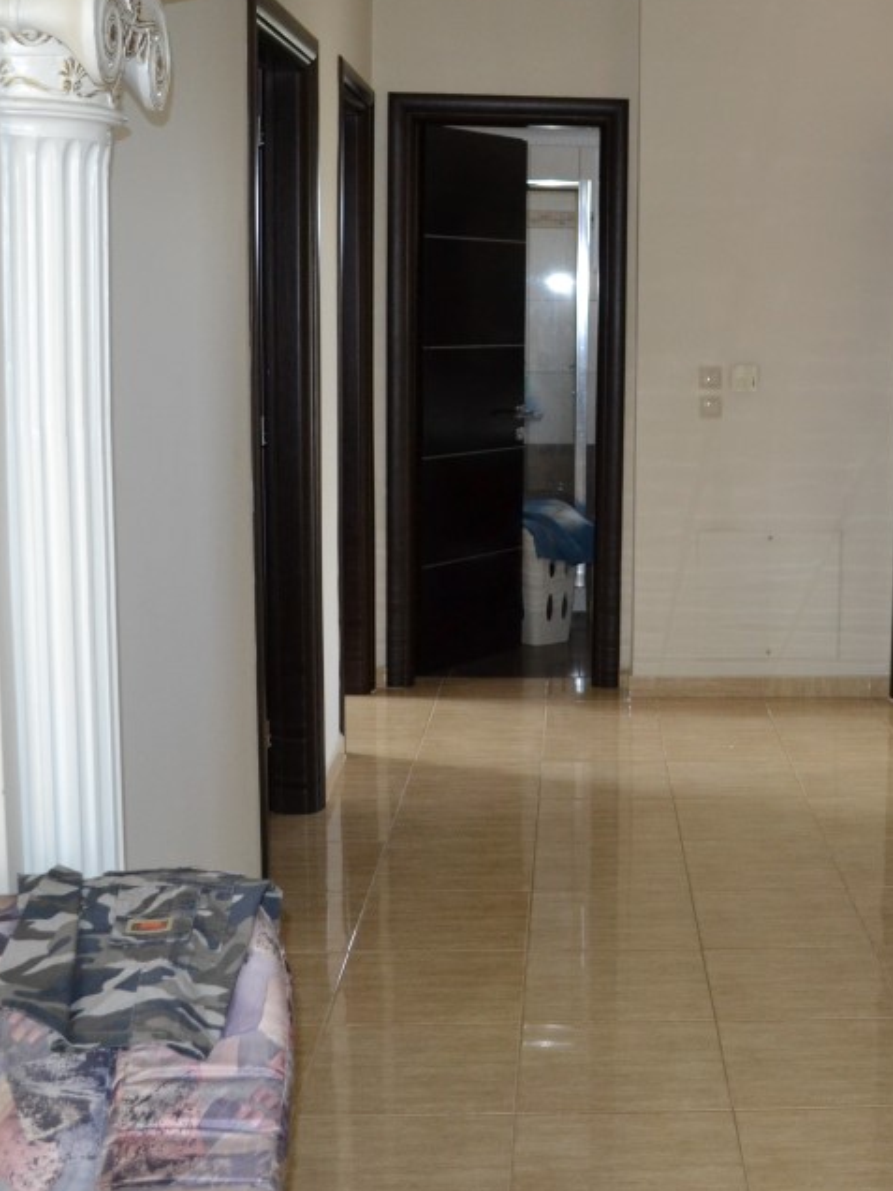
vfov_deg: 40.3
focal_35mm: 47
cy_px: 511
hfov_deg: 30.0
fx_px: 1617
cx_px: 736
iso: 1250
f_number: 3.5
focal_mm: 18
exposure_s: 1/60
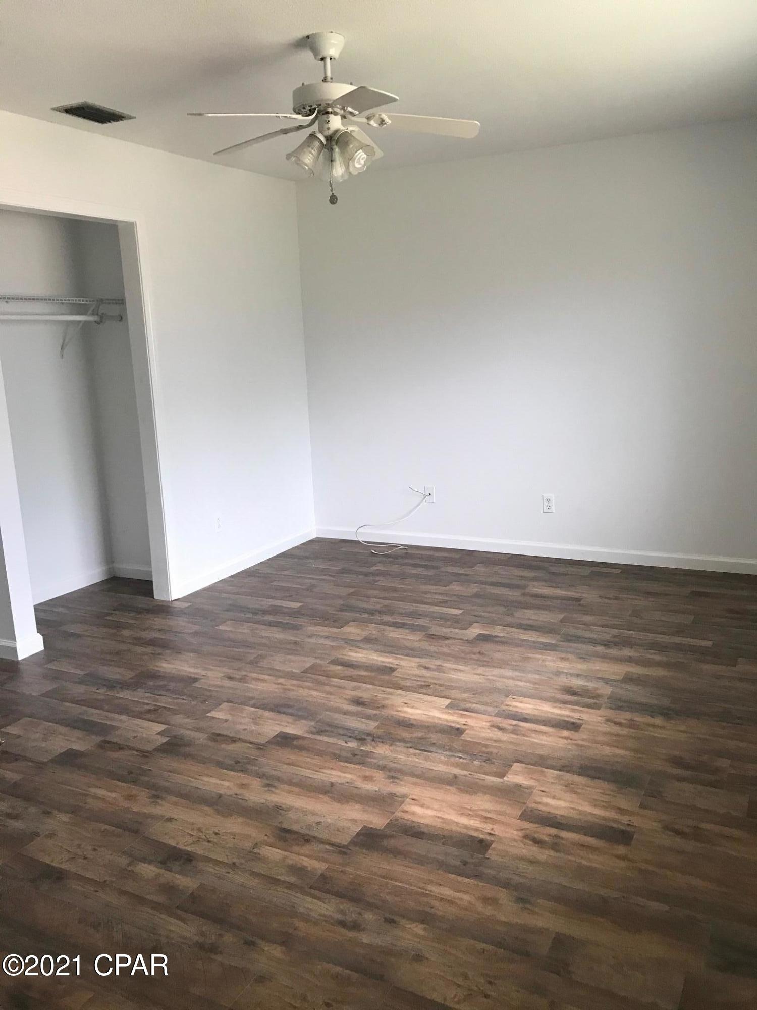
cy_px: 505
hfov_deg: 49.7
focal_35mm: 28
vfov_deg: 63.4
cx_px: 378
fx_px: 816
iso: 32
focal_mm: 3.99
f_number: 1.8
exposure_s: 1/30
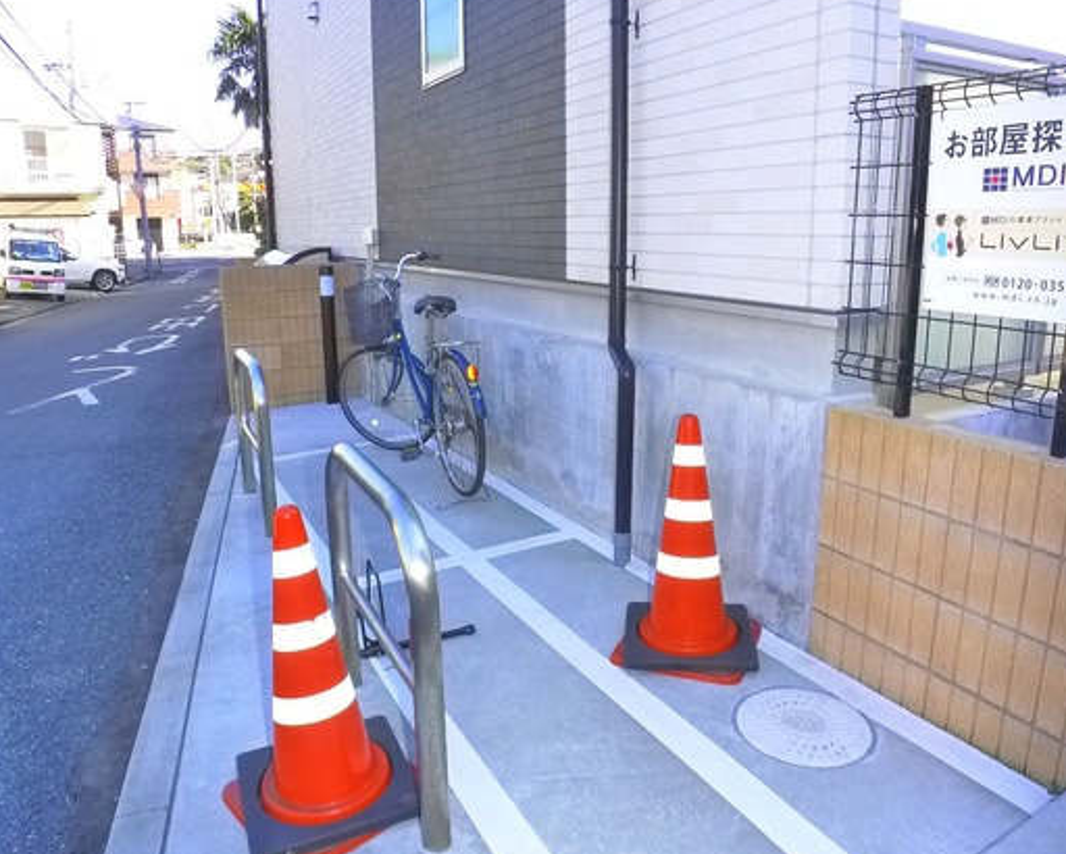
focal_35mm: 32
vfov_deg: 45.8
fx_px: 1010
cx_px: 528
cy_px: 398
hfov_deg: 55.6
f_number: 2.8
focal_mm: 5.1
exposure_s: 1/250
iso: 400
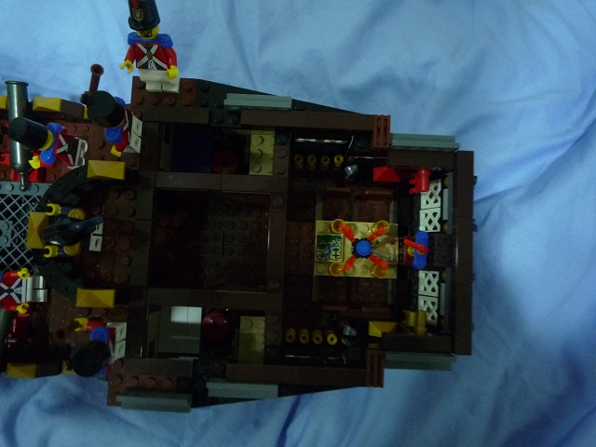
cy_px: 224
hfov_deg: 69.4
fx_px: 430
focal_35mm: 25
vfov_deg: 54.9
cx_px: 298
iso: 400
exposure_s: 1/8
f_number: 2.8
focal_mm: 4.4
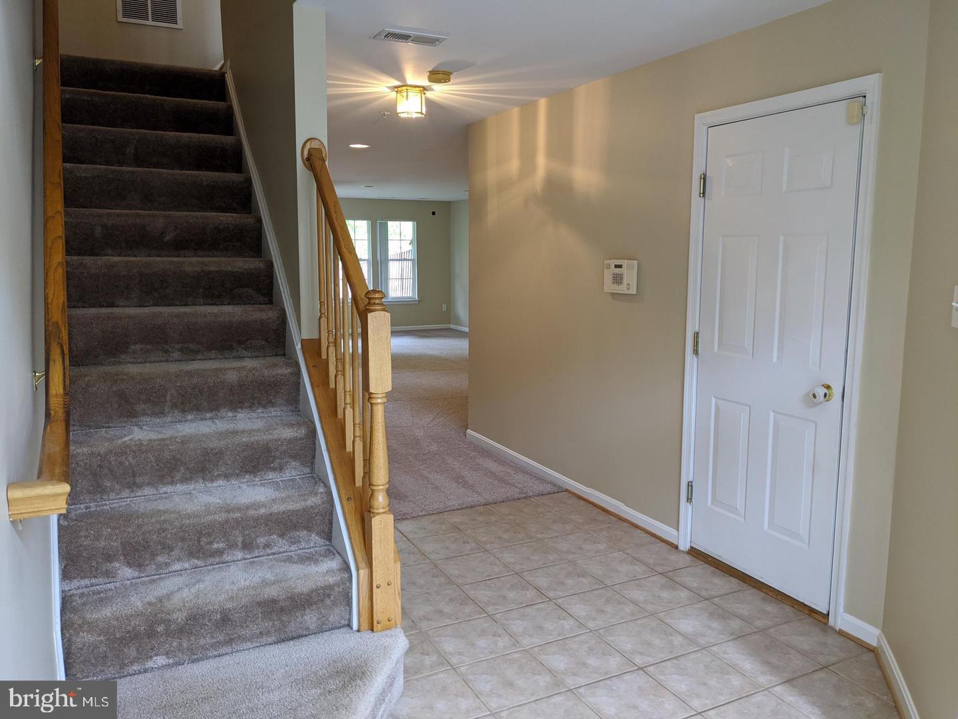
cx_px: 479
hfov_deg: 65.3
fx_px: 747
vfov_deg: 51.4
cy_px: 360
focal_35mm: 27
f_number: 1.73
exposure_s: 1/40
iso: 56
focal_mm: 4.38
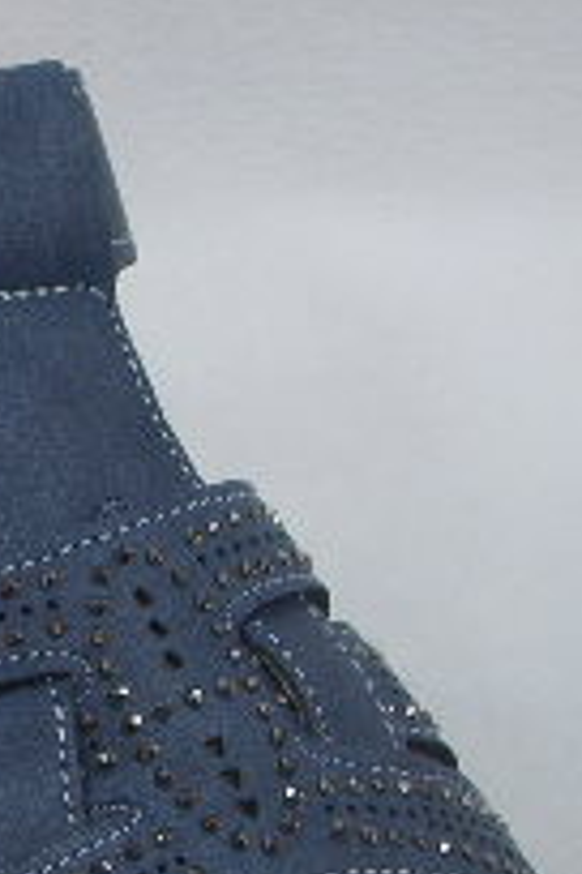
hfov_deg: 10.1
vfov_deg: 16.0
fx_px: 3080
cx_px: -548
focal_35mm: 127
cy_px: 668
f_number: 3.5
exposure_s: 1/20
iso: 63
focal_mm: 6.6
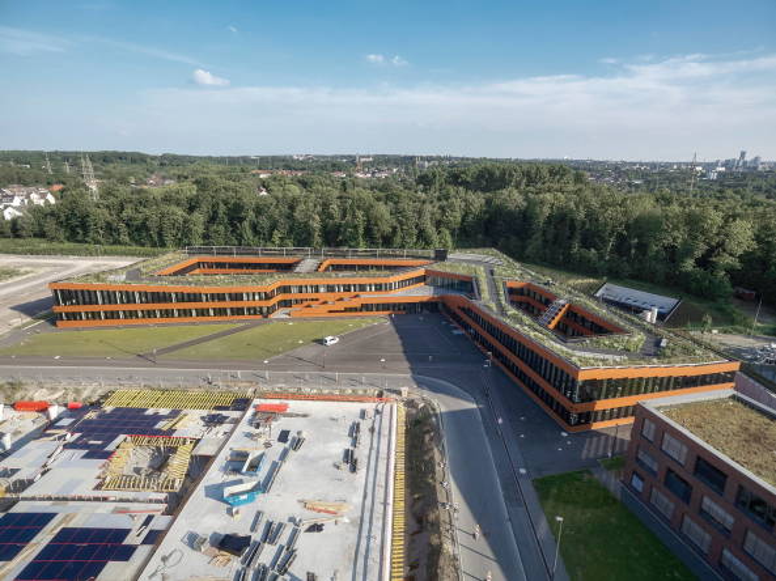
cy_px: 290
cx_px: 388
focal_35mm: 20
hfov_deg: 81.8
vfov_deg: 65.9
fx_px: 448
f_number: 2.8
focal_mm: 3.61
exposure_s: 1/500
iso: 100
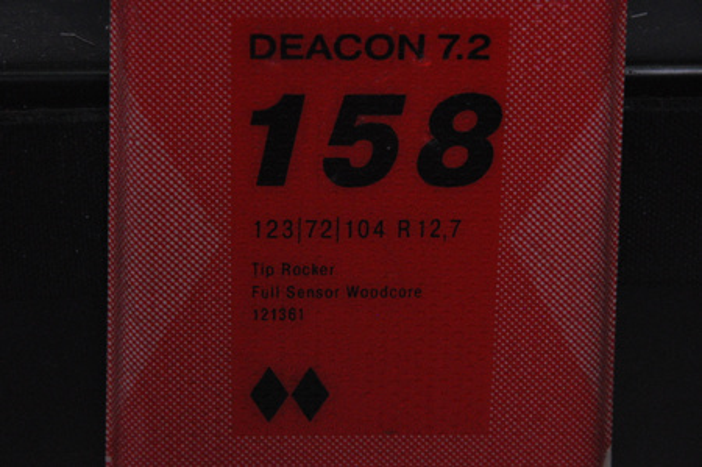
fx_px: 3068
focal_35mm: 158
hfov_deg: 13.1
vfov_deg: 8.7
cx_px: 351
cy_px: 234
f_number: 9.5
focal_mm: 105
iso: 3200
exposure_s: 1/125
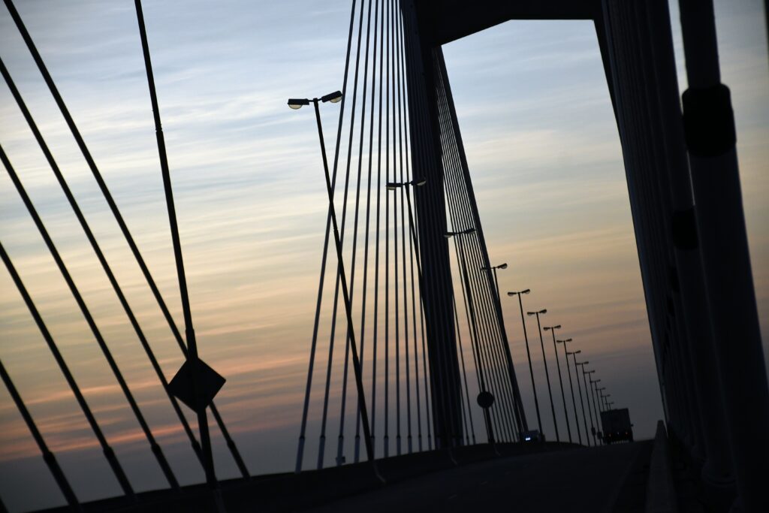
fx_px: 3204
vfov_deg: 9.2
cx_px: 384
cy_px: 256
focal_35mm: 150
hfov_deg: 13.7
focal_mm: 100
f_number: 5.6
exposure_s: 1/800
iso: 800
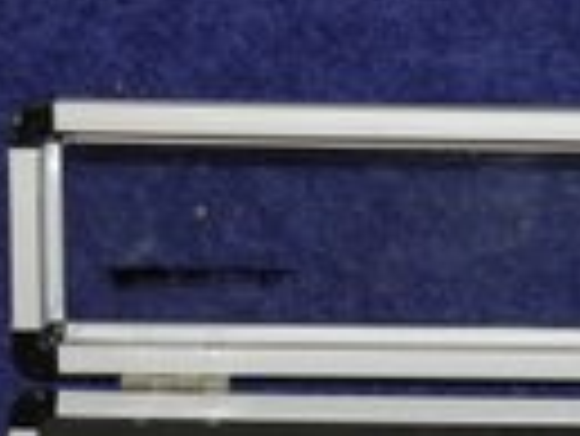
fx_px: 2365
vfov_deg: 10.5
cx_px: 533
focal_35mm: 141
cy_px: 357
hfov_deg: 13.8
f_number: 4.4
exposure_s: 1/30
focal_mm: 9.4
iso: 200
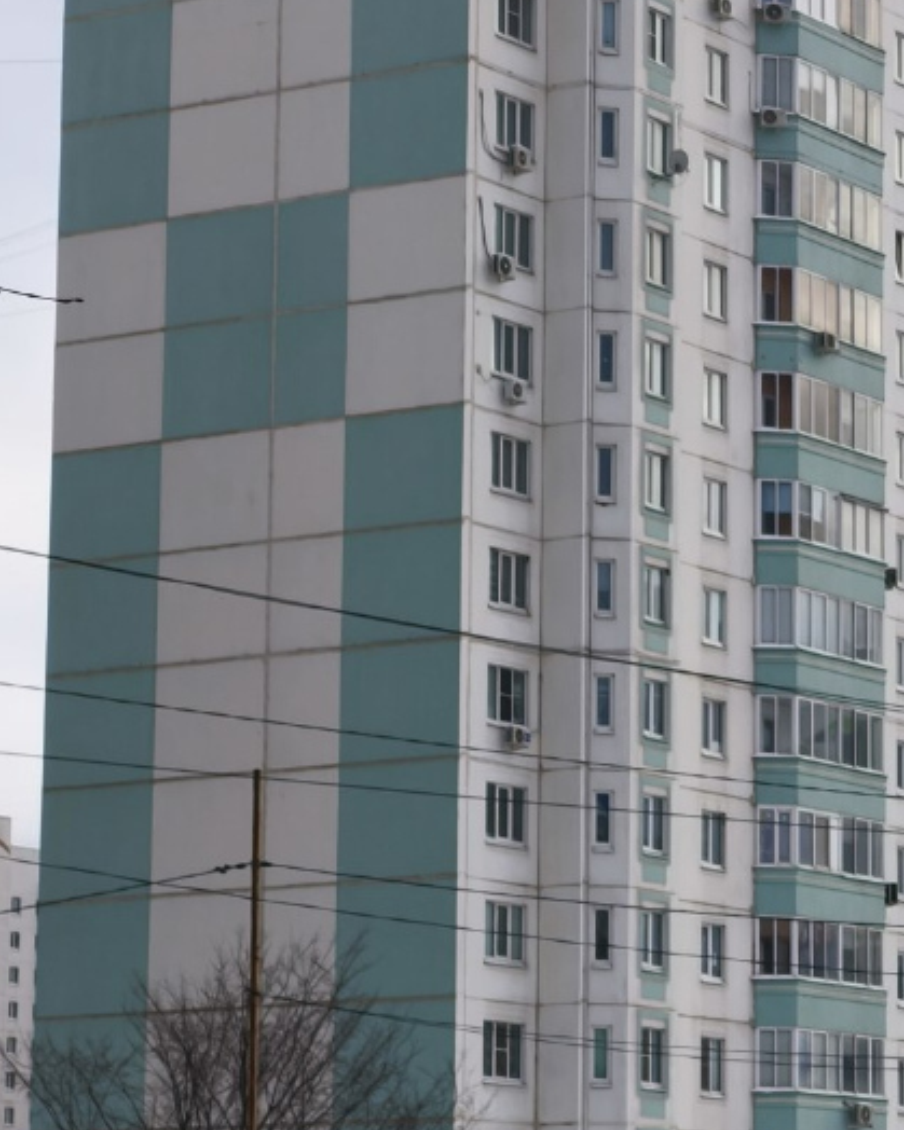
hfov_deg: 12.6
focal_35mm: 121
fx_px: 4048
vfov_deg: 15.9
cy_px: 442
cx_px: 888
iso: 50
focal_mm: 7.1
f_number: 1.9
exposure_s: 1/280
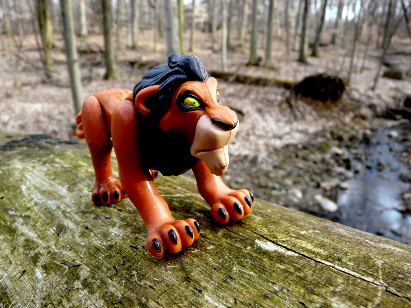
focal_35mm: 28
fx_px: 332
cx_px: 206
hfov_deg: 63.4
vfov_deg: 49.7
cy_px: 154
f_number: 3.2
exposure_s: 1/100
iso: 100
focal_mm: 4.6
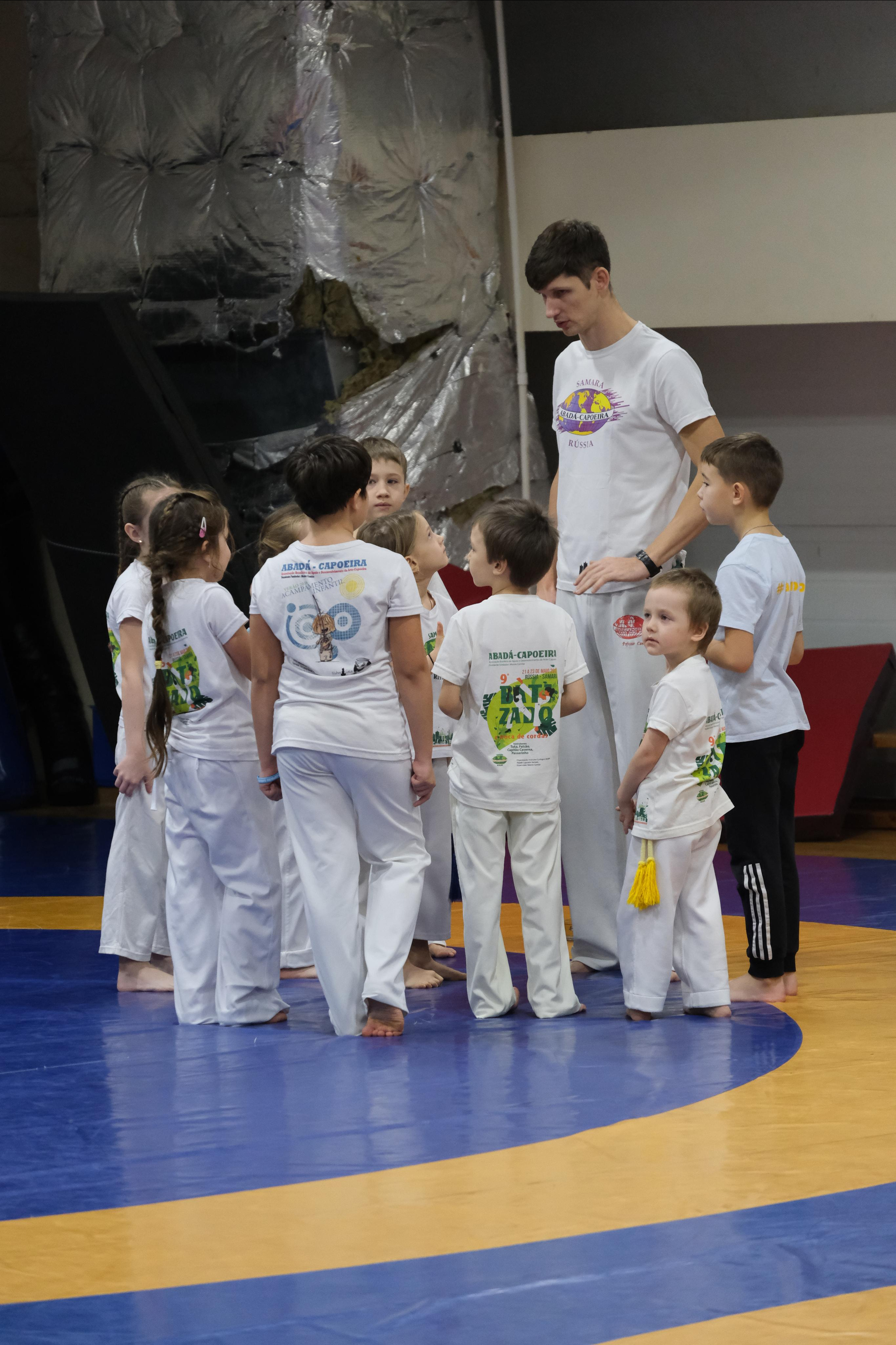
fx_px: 6831
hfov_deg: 7.5
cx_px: 448
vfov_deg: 11.2
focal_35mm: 183
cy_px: 672
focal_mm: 121.8
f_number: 4.2
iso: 4000
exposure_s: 1/320
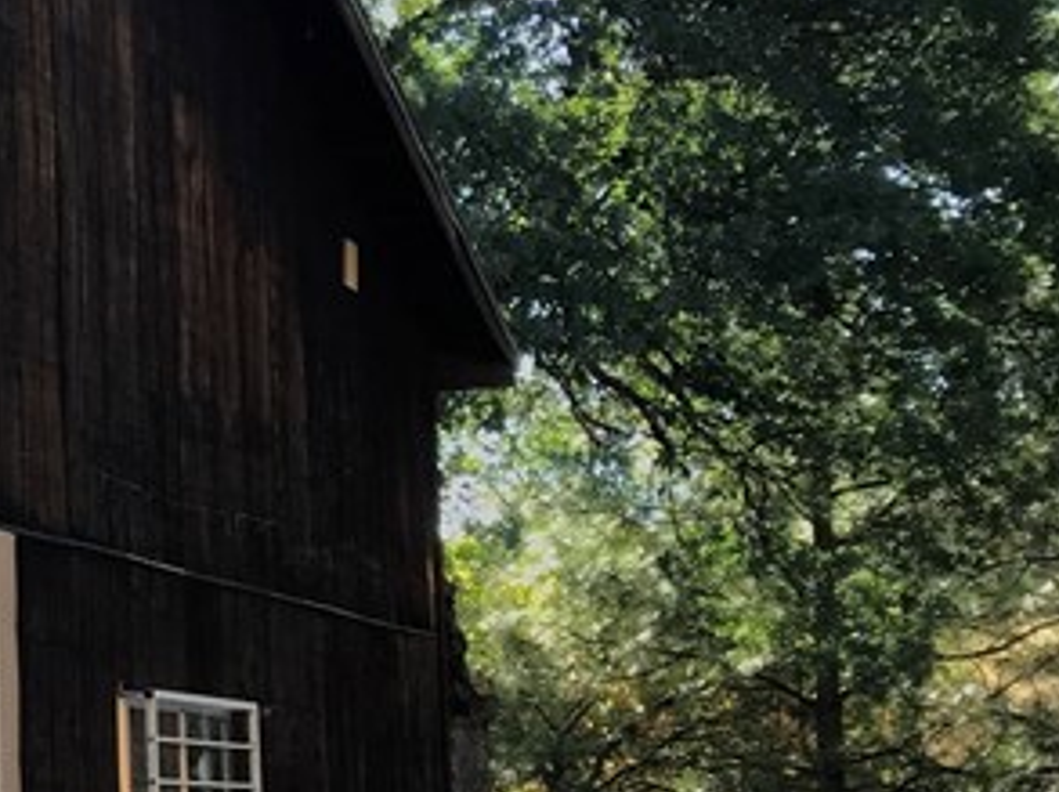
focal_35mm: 98
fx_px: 2994
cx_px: -654
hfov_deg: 17.5
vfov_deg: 15.0
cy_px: 535
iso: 20
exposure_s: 1/221
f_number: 1.8
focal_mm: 3.99
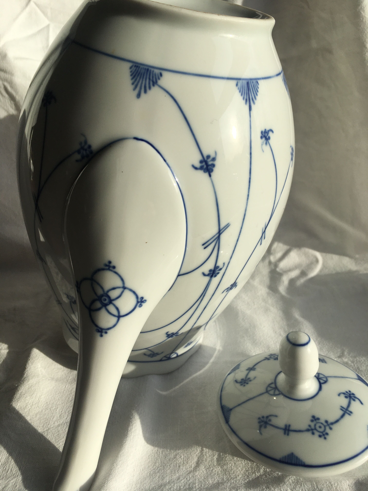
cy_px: 246
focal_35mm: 29
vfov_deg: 61.7
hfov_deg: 48.2
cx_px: 184
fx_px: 411
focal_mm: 4.15
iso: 25
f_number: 2.2
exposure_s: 1/1054
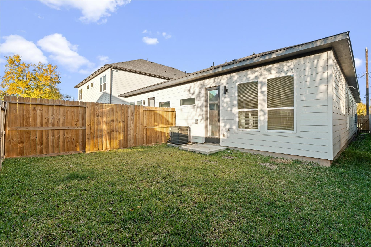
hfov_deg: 96.7
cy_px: 124
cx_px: 186
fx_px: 165
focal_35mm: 16
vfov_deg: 73.7
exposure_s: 1/8
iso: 200
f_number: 9
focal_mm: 16
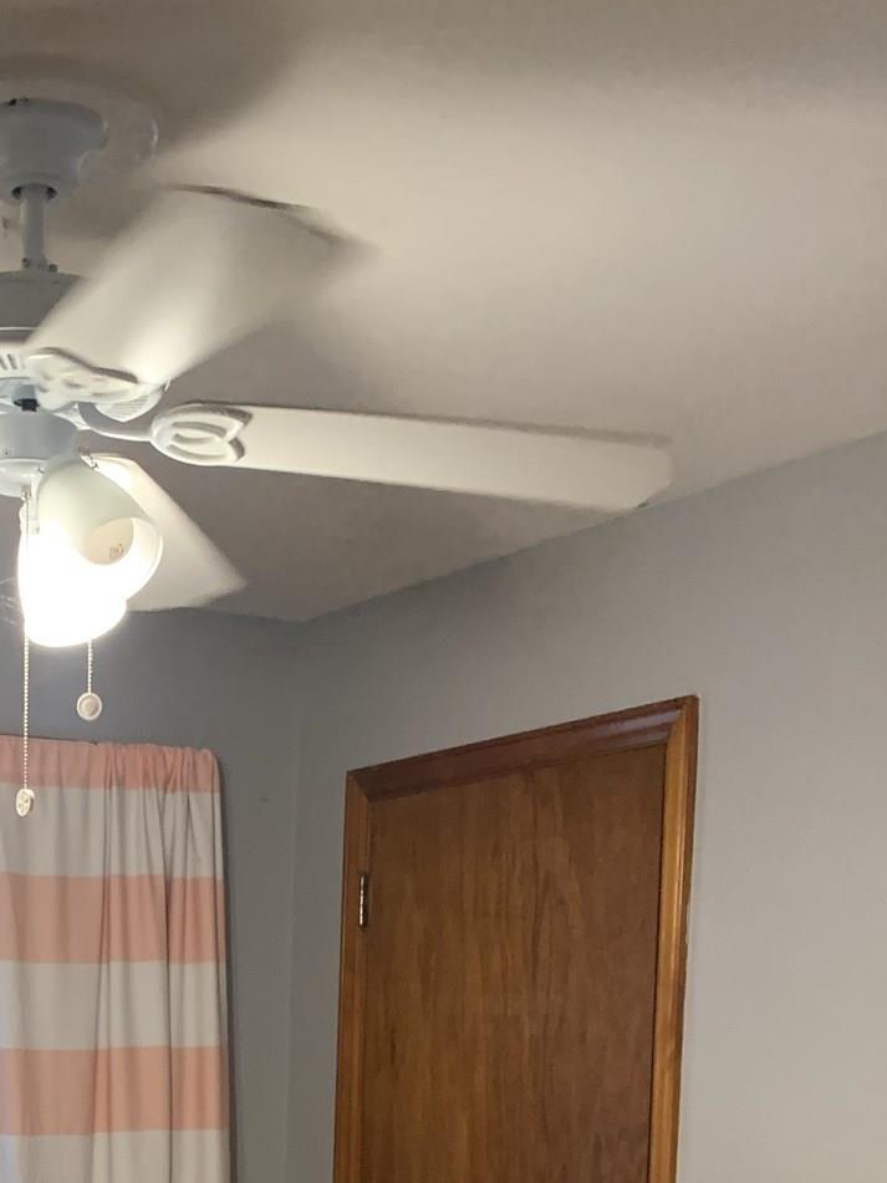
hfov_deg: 22.4
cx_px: 10
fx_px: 2153
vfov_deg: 27.3
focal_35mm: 63
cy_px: 1392
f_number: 1.8
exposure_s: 1/60
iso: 250
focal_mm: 4.25
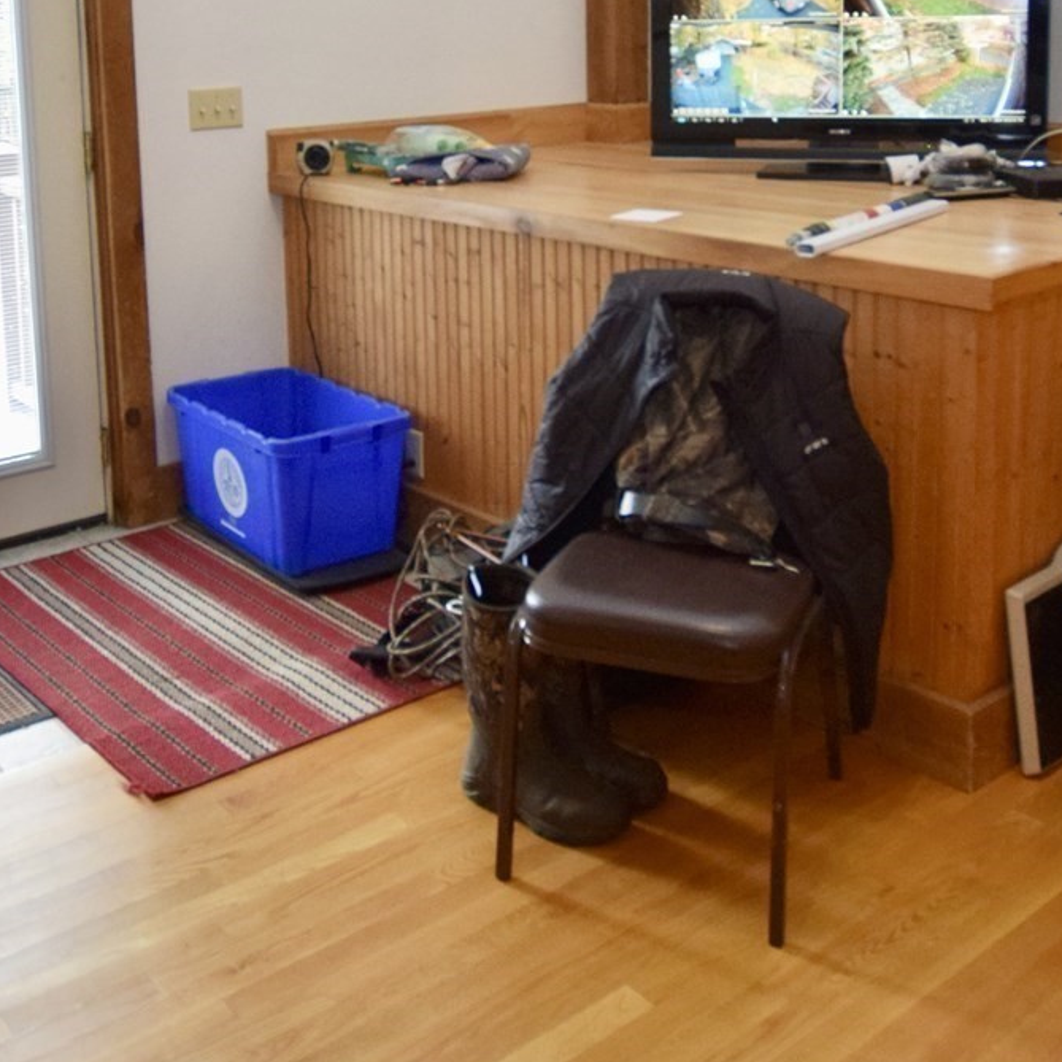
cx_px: 467
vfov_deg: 40.6
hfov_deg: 42.8
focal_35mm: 39
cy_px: 179
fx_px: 1354
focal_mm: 10
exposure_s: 1/60
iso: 800
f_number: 3.5
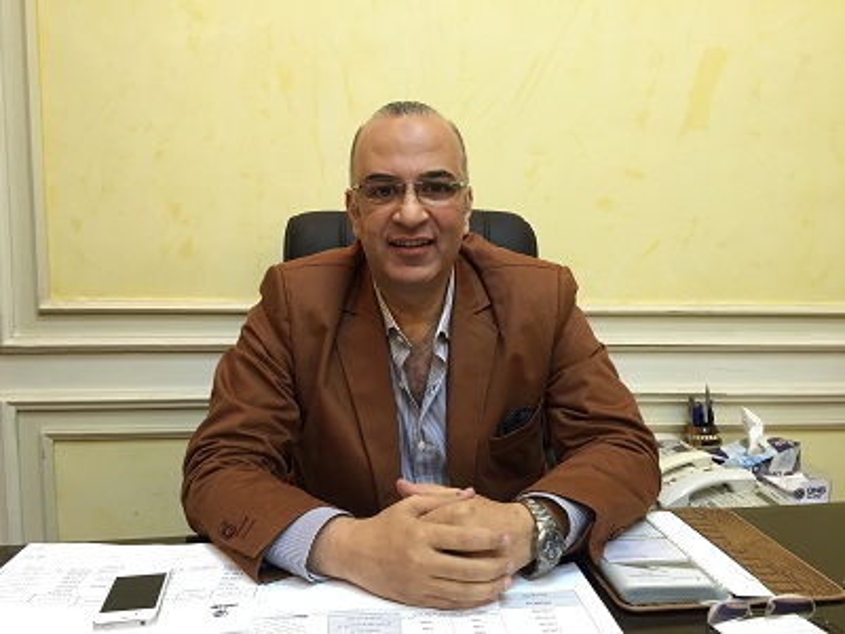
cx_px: 422
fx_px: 708
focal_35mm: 29
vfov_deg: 48.2
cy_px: 317
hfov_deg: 61.7
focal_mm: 4.15
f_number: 2.2
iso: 80
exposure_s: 1/33
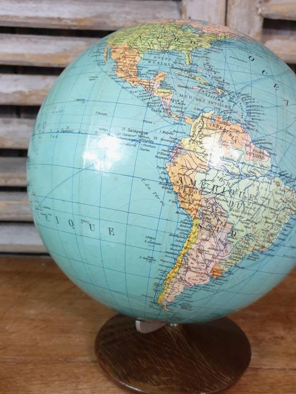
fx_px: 410
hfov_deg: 39.4
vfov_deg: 51.3
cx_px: 183
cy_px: 211
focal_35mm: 36
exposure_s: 1/33
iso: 320
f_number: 1.5
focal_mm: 4.3
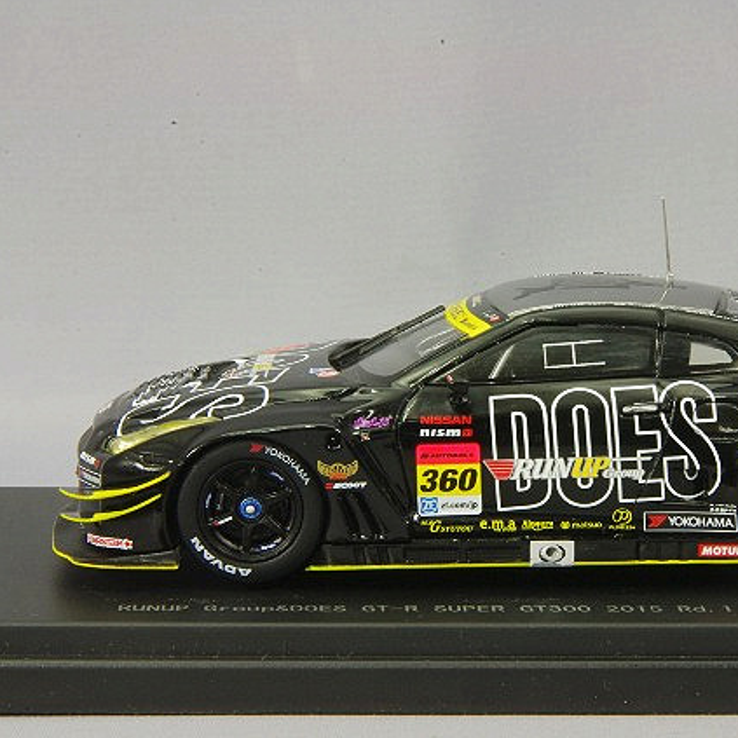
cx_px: 541
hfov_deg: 12.1
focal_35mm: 144
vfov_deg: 12.1
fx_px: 3473
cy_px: 371
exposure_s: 1
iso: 400
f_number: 32
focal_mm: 75
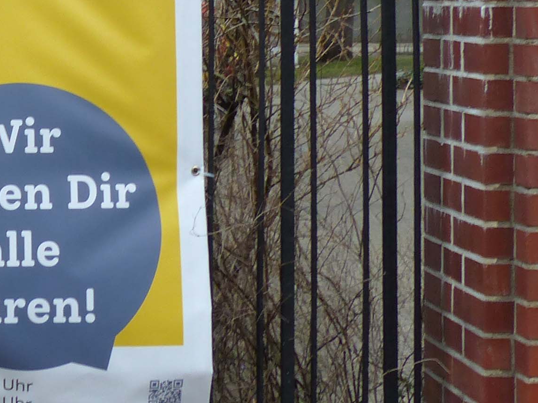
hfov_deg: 18.4
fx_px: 1569
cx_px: -123
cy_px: -63
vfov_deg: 14.2
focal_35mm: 101
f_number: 3.2
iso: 100
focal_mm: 5.2
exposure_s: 1/125
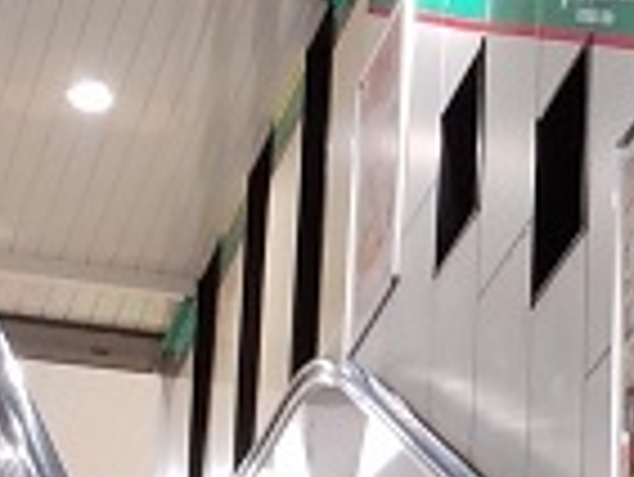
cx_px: 809
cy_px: 628
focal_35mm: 99
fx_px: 1815
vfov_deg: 14.3
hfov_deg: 18.5
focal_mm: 4.27
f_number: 1.8
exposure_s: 1/33.3
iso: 703
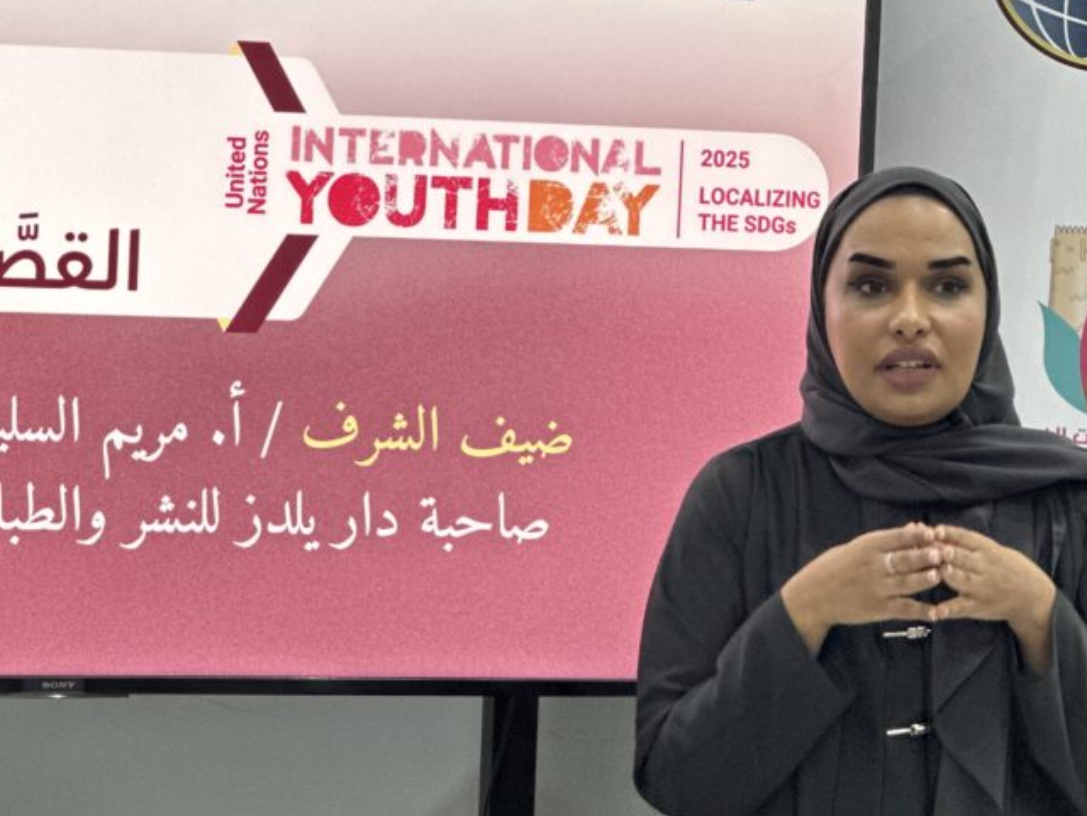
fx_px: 3863
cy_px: 309
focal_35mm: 123
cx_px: 488
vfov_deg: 12.0
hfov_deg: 16.0
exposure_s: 1/33
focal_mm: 9
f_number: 2.8
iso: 200
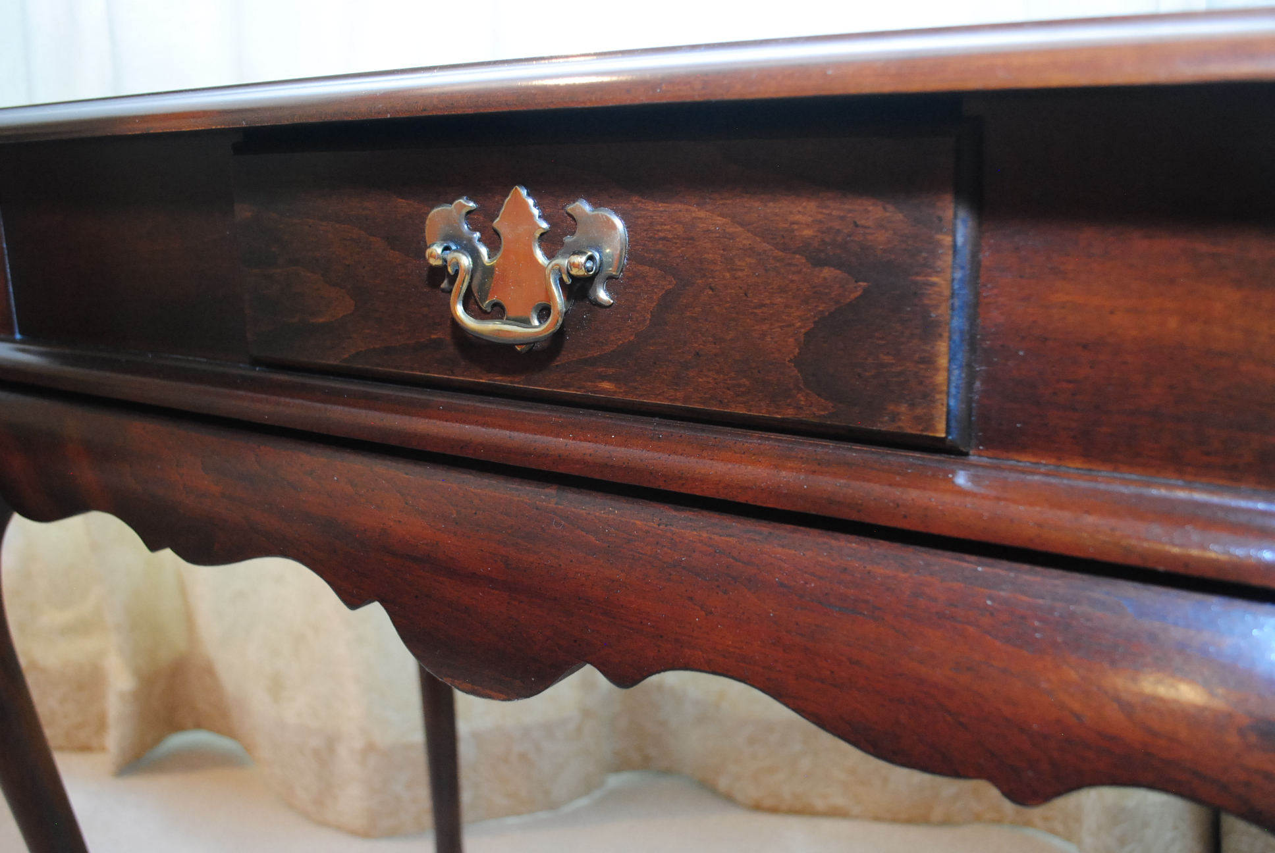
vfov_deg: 40.1
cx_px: 638
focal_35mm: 33
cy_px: 426
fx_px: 1170
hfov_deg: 57.2
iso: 800
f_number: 4
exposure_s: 1/13
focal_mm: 22
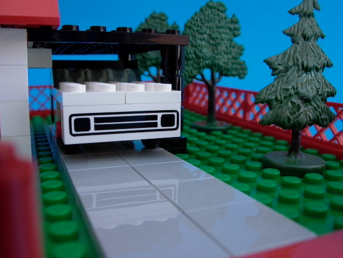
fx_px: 327
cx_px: 172
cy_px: 129
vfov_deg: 42.9
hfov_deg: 55.4
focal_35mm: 33
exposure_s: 1/218
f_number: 4.03
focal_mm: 7.13
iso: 100
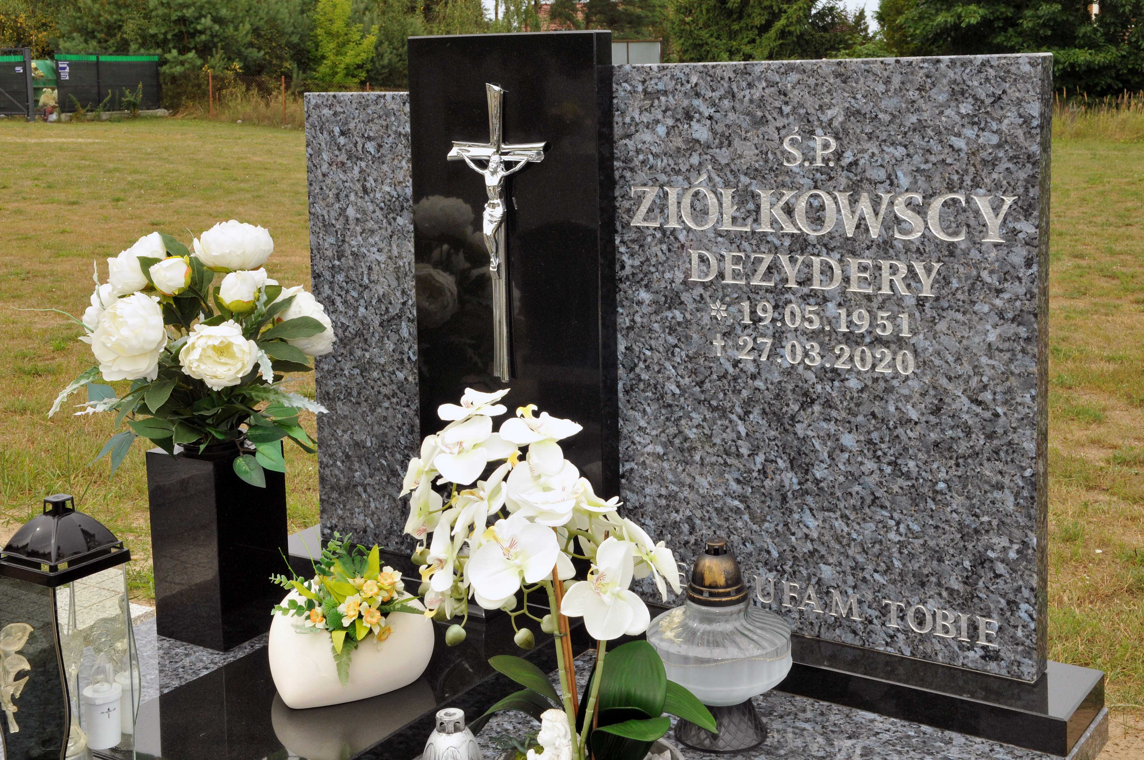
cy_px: 380
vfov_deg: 28.9
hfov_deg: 42.4
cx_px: 572
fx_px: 1476
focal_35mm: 46
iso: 640
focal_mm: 31
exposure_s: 1/200
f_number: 13
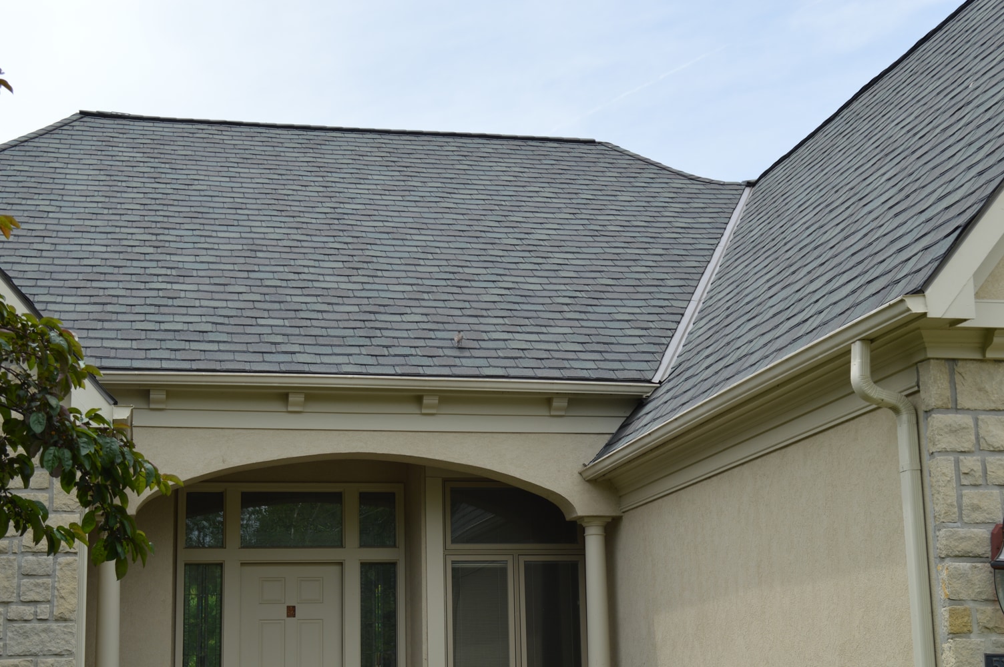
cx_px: 502
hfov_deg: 33.4
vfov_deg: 22.6
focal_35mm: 60
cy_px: 334
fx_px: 1672
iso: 100
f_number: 7.1
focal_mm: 40
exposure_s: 1/200
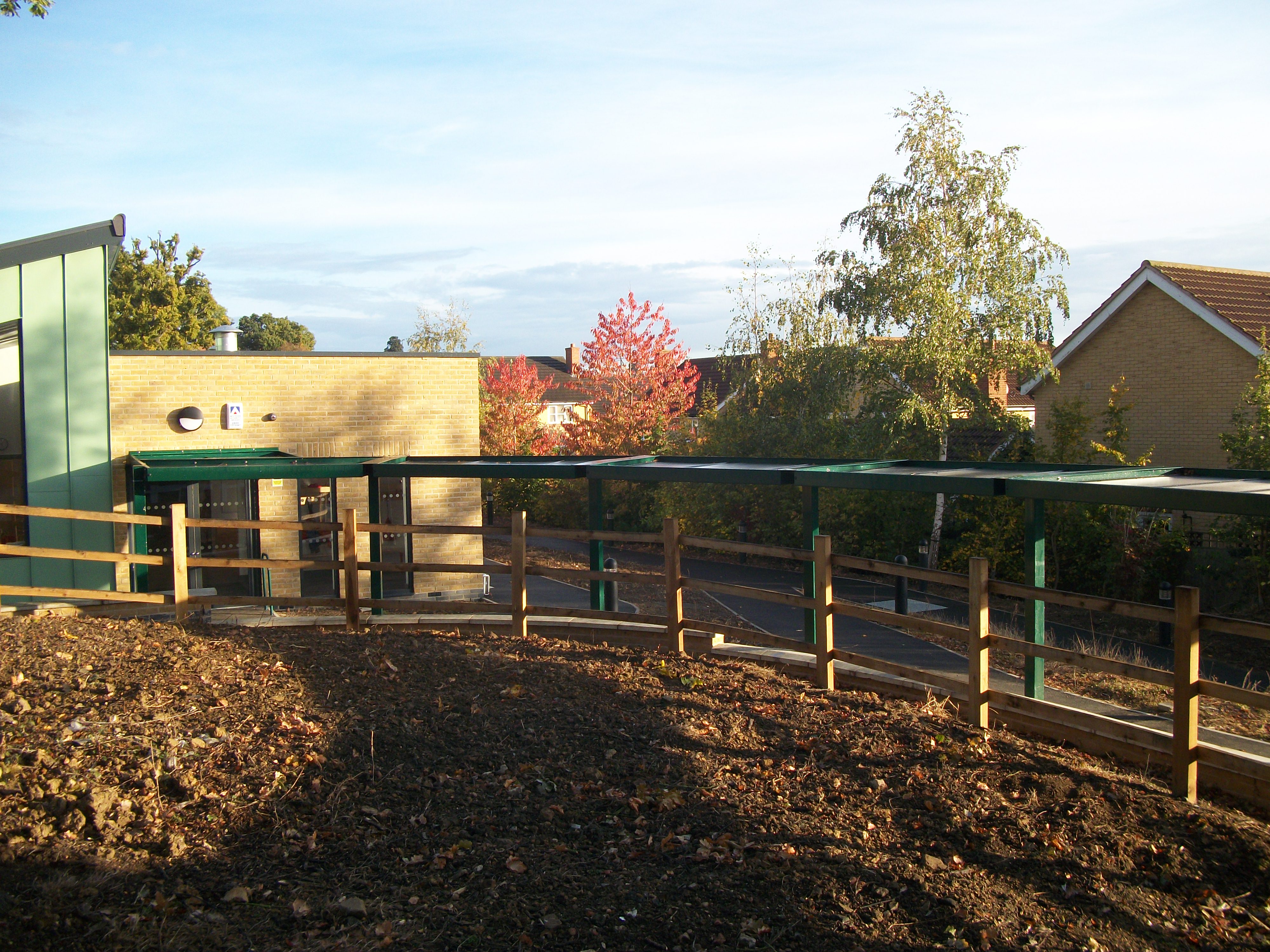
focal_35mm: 32
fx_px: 1174
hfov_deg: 56.8
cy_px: 476
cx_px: 635
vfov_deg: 44.2
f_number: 8.8
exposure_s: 1/50
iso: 80
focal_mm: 5.7
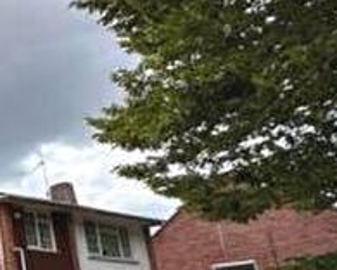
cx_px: -225
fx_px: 489
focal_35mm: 49
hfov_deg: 24.3
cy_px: 229
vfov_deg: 29.9
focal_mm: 2.22
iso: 50
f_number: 2.2
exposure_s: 1/1490
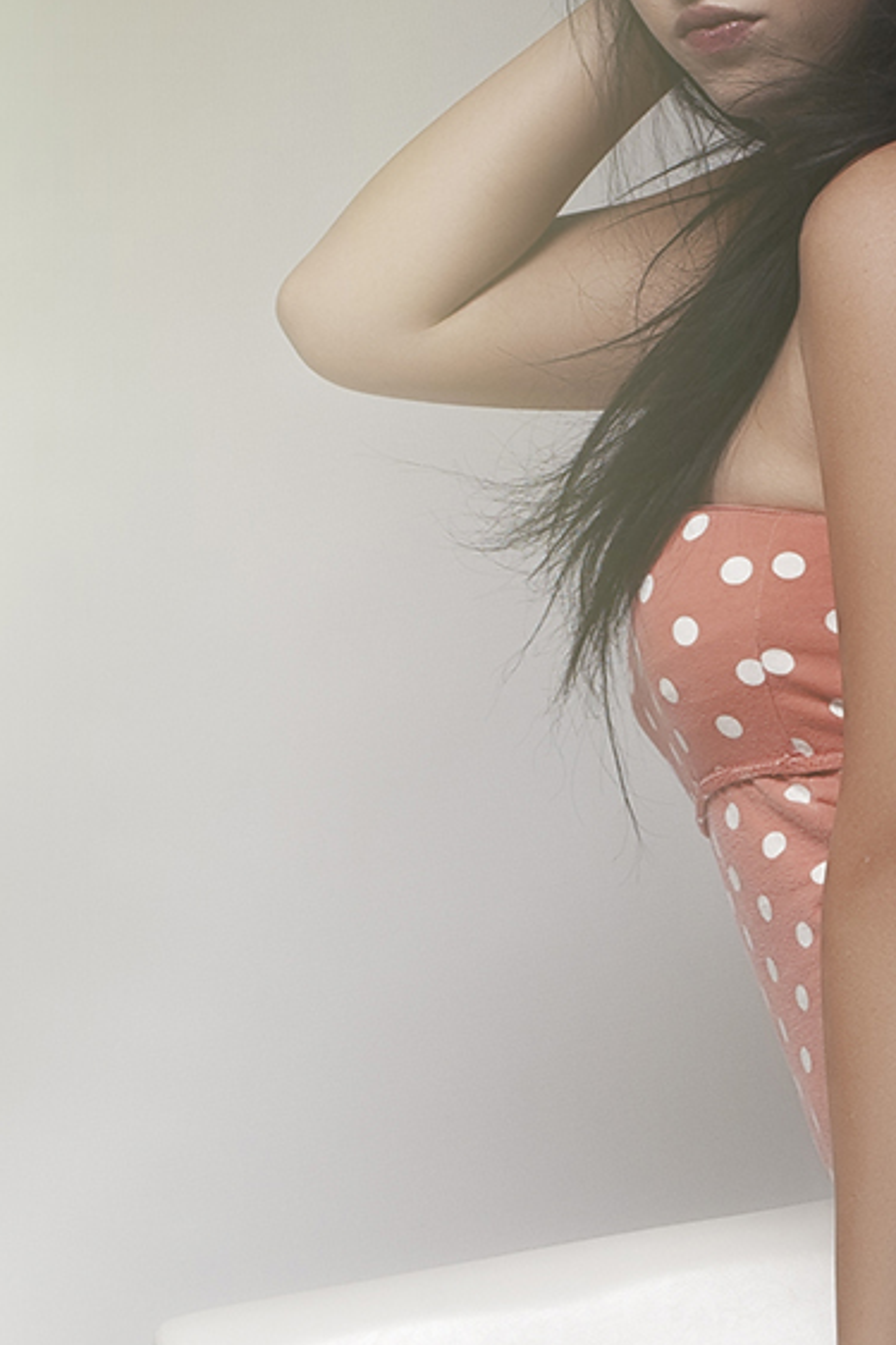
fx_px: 7956
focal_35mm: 213
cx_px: 867
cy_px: 1347
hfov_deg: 6.4
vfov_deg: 9.6
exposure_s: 1/500
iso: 200
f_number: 11
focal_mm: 50
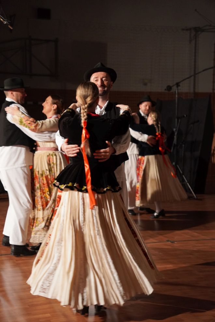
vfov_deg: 30.8
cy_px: 161
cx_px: 108
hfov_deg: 20.8
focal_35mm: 65
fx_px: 584
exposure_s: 1/160
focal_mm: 43.5
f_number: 2.8
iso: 2000
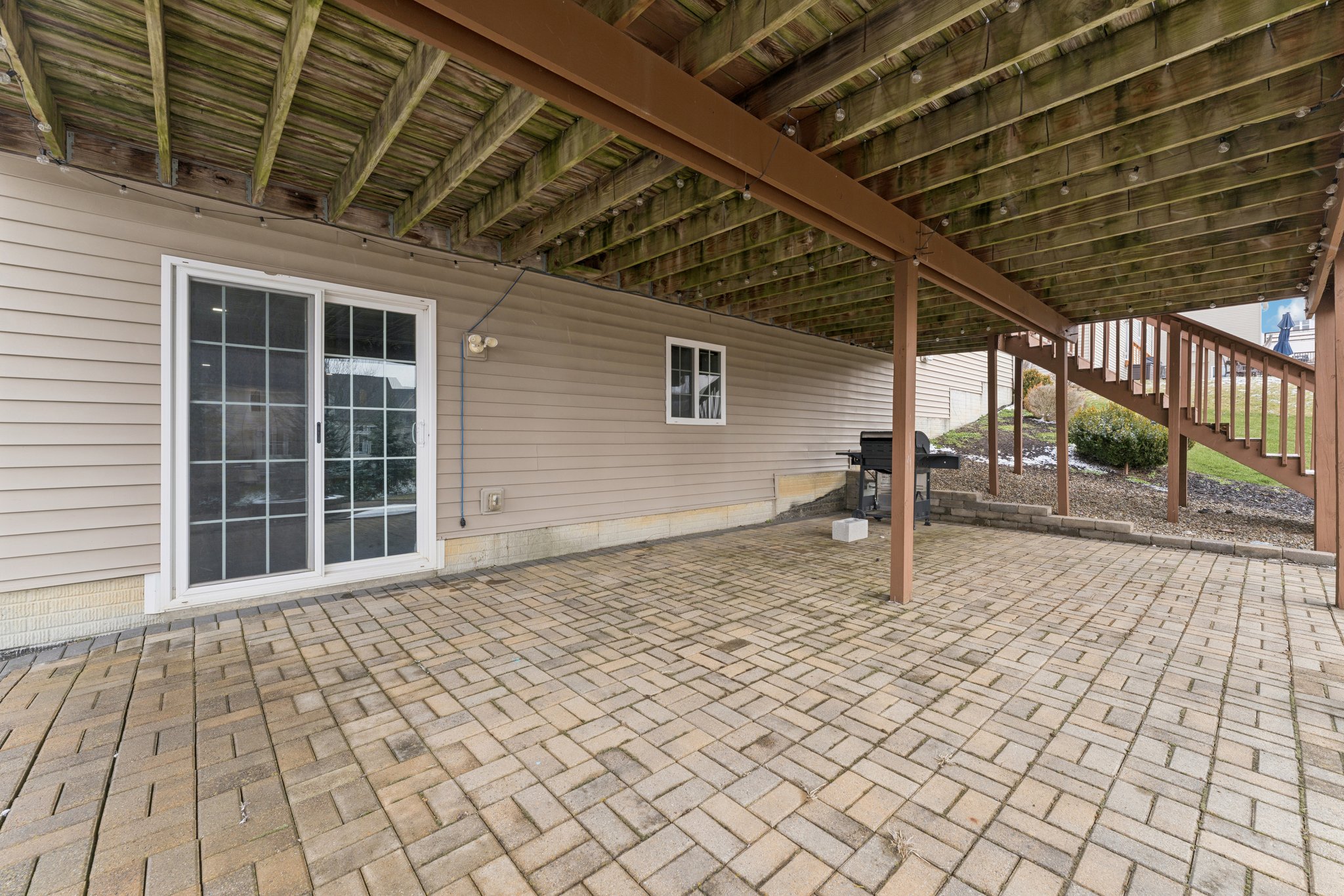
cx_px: 672
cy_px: 448
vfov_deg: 81.2
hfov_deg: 104.3
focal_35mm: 14
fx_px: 523
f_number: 9
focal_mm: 14
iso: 250
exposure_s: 1/80
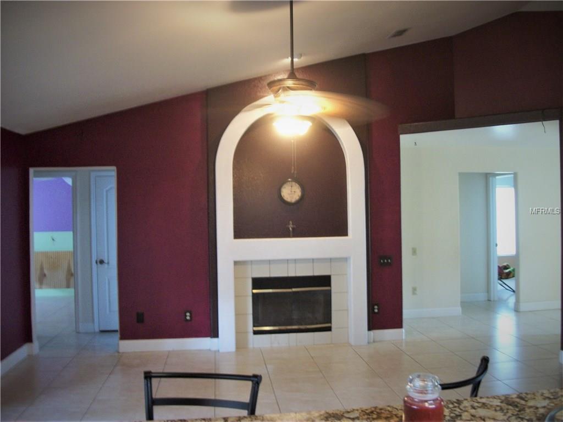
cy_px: 211
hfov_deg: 56.8
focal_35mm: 32
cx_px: 282
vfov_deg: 44.2
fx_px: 520
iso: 184
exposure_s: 1/8
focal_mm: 5.7
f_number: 2.9
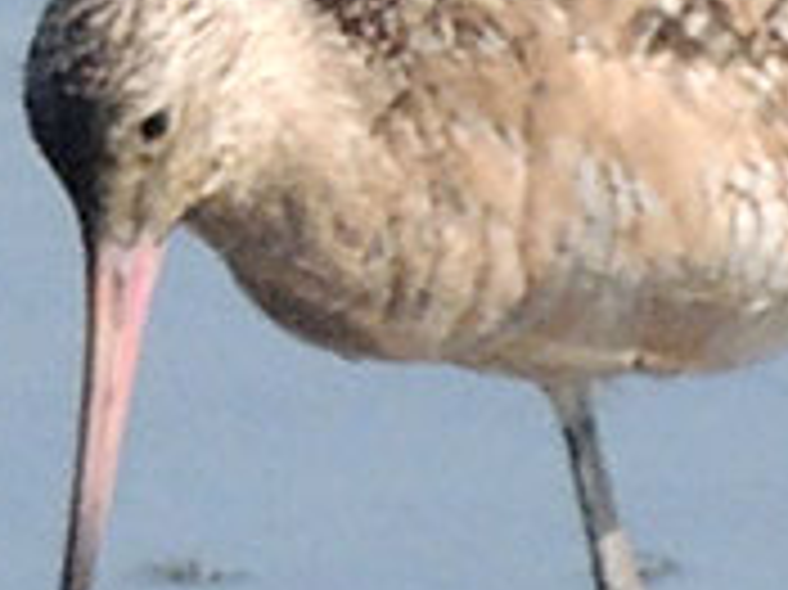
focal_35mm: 2521
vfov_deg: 0.6
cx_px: 405
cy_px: 378
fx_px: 57349
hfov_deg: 0.8
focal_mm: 98.1
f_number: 4.9
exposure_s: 1/800
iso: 200
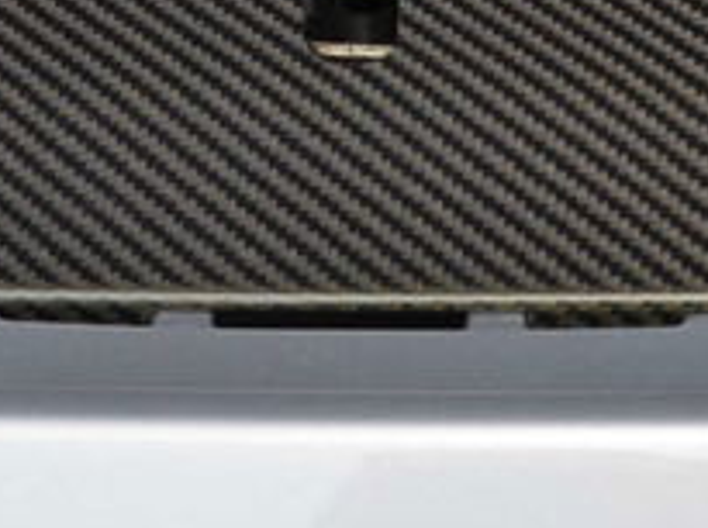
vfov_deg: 6.0
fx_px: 5002
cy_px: -10
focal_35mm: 245
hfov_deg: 8.1
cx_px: 390
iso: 400
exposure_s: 1/60
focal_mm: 34
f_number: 10
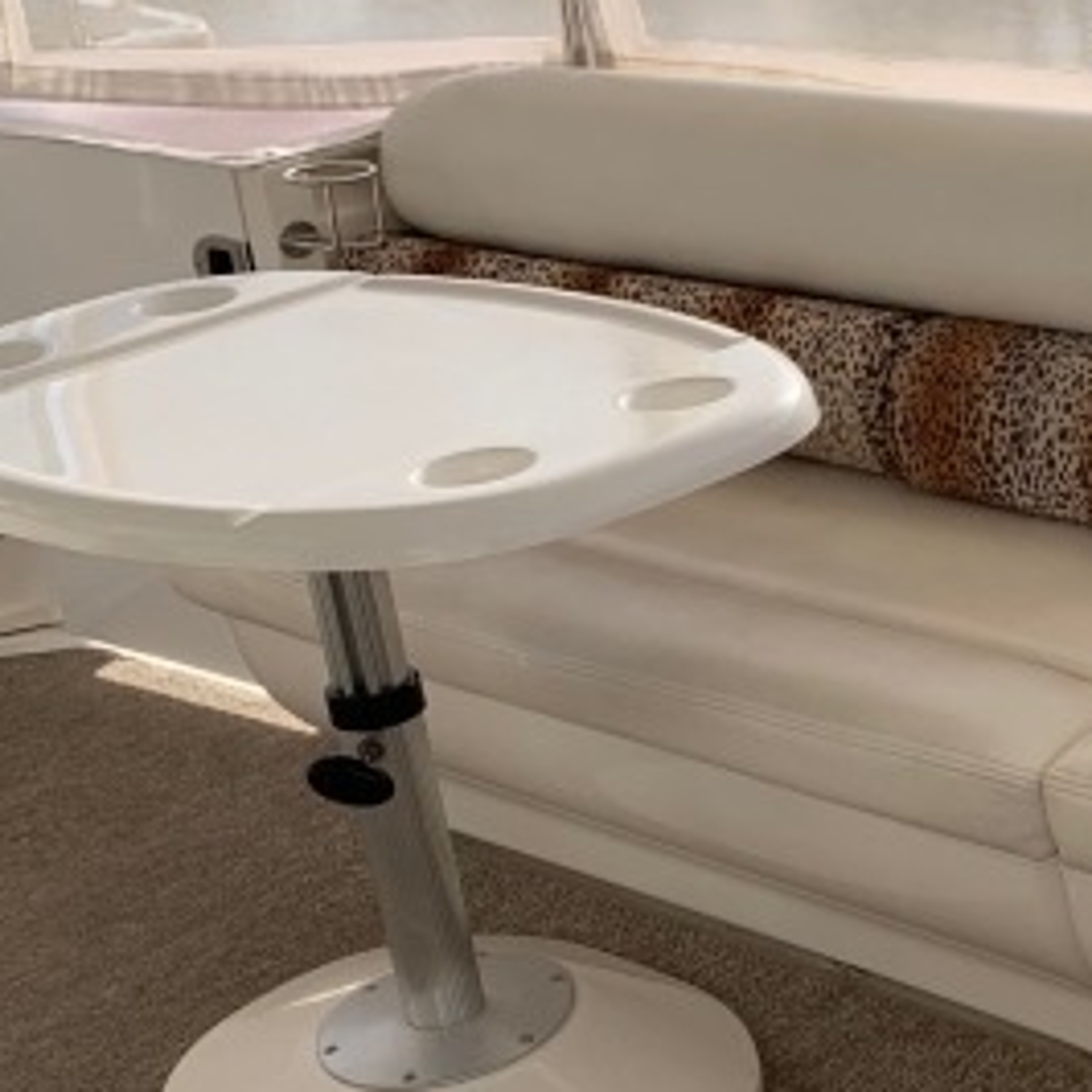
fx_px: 2463
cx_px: 1285
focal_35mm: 69
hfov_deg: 23.1
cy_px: 567
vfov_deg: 25.0
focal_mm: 4.25
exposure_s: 1/1282
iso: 25
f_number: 1.8
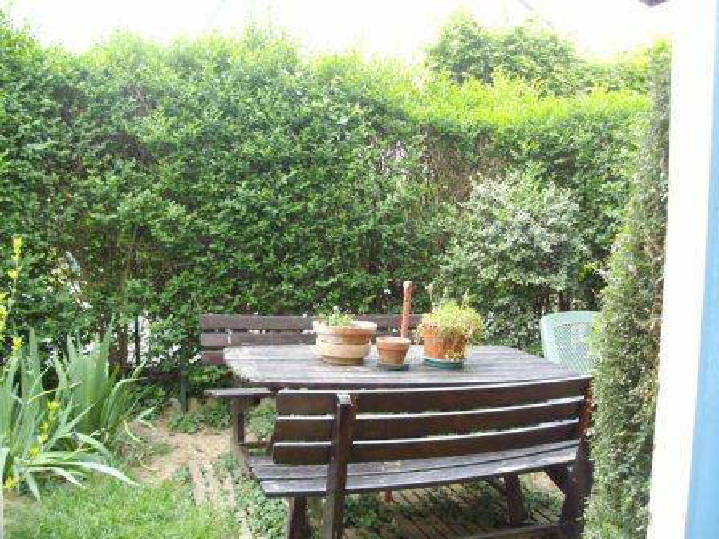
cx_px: 360
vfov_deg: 39.7
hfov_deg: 51.4
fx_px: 748
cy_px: 270
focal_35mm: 36
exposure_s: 1/160
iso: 160
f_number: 2.7
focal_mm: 6
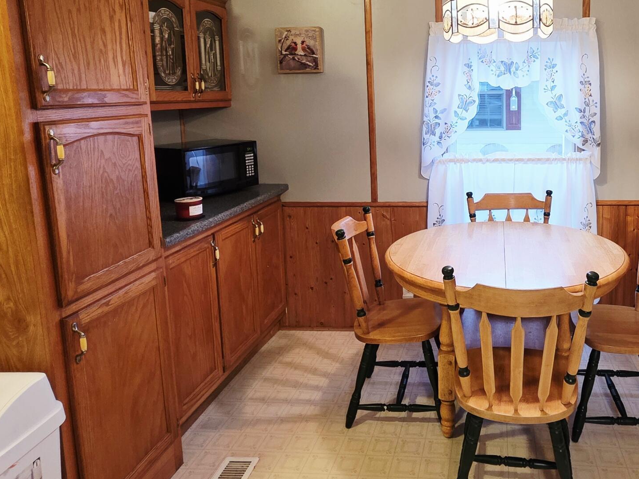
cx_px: 449
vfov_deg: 50.7
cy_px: 171
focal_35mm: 27
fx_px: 498
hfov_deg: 62.9
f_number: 1.9
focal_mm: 2.2
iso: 250
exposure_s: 1/60.2
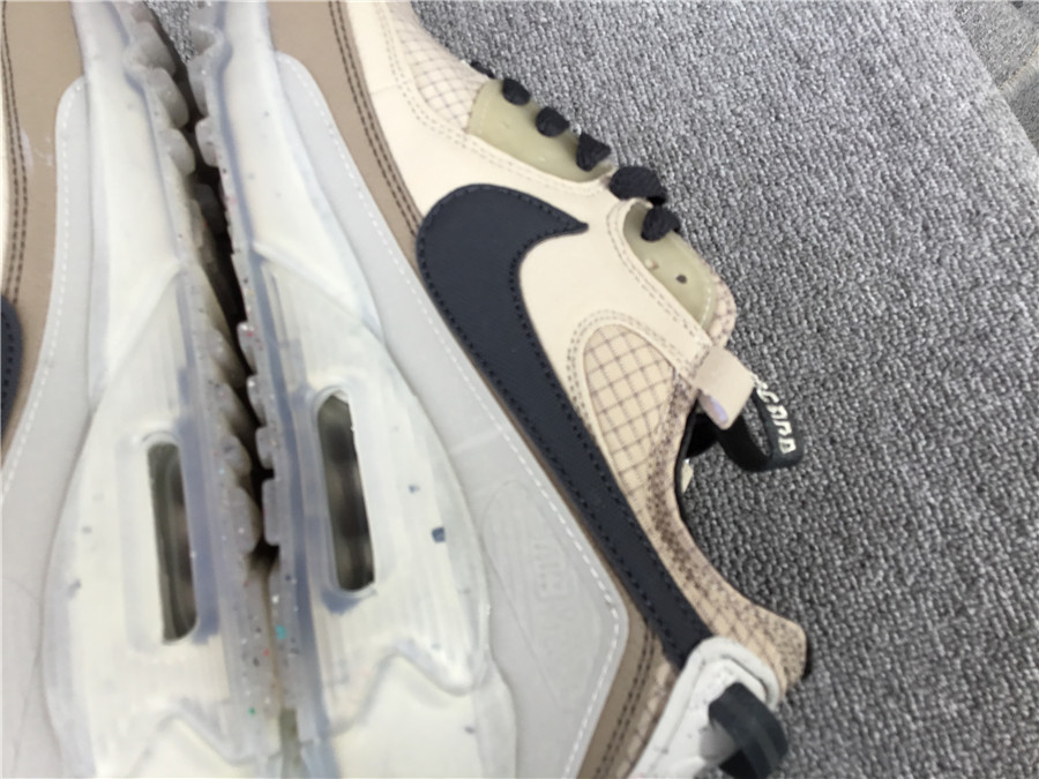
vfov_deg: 45.4
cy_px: 390
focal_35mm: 31
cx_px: 520
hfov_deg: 58.4
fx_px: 930
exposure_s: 1/100
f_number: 2.4
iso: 25
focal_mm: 3.3
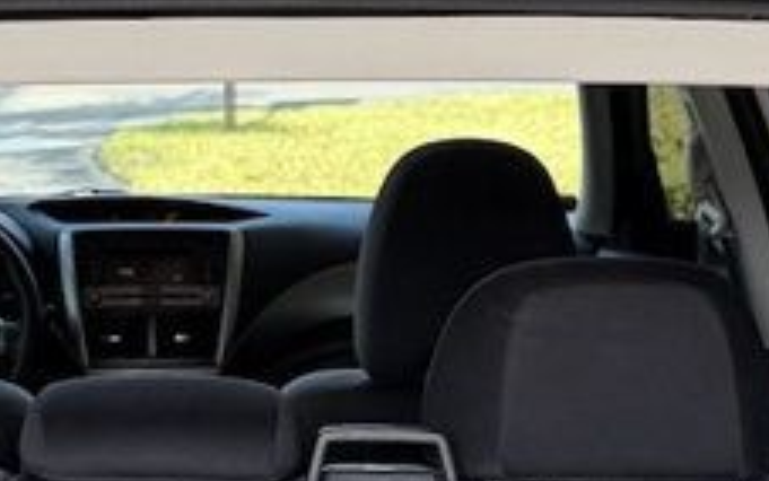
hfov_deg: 17.9
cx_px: 102
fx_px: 2411
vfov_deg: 11.3
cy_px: 68
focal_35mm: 115
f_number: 1.78
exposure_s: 1/580
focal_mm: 6.76
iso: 80
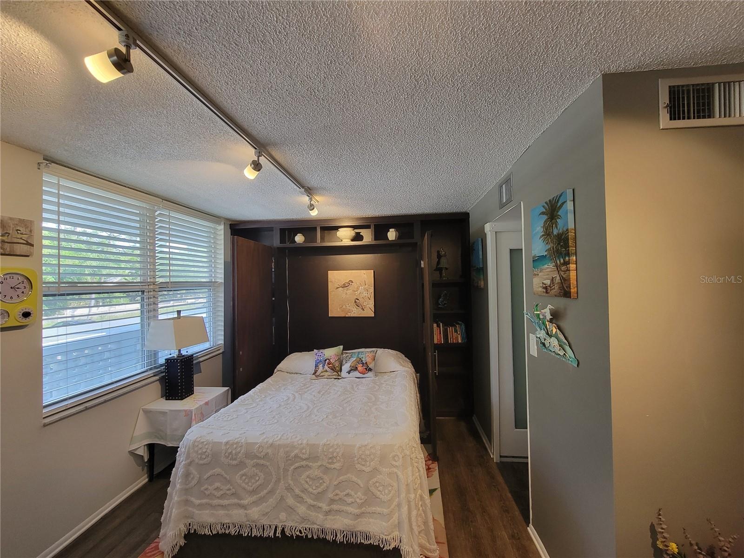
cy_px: 279
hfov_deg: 106.2
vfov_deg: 89.9
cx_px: 372
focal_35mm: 13
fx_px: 279
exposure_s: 1/60
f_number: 2.2
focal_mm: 2.2
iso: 200
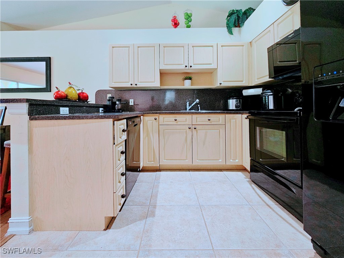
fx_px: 129
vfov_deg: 89.9
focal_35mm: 13
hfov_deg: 106.2
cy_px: 129
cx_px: 172
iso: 320
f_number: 2.2
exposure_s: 1/60.2
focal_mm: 2.2
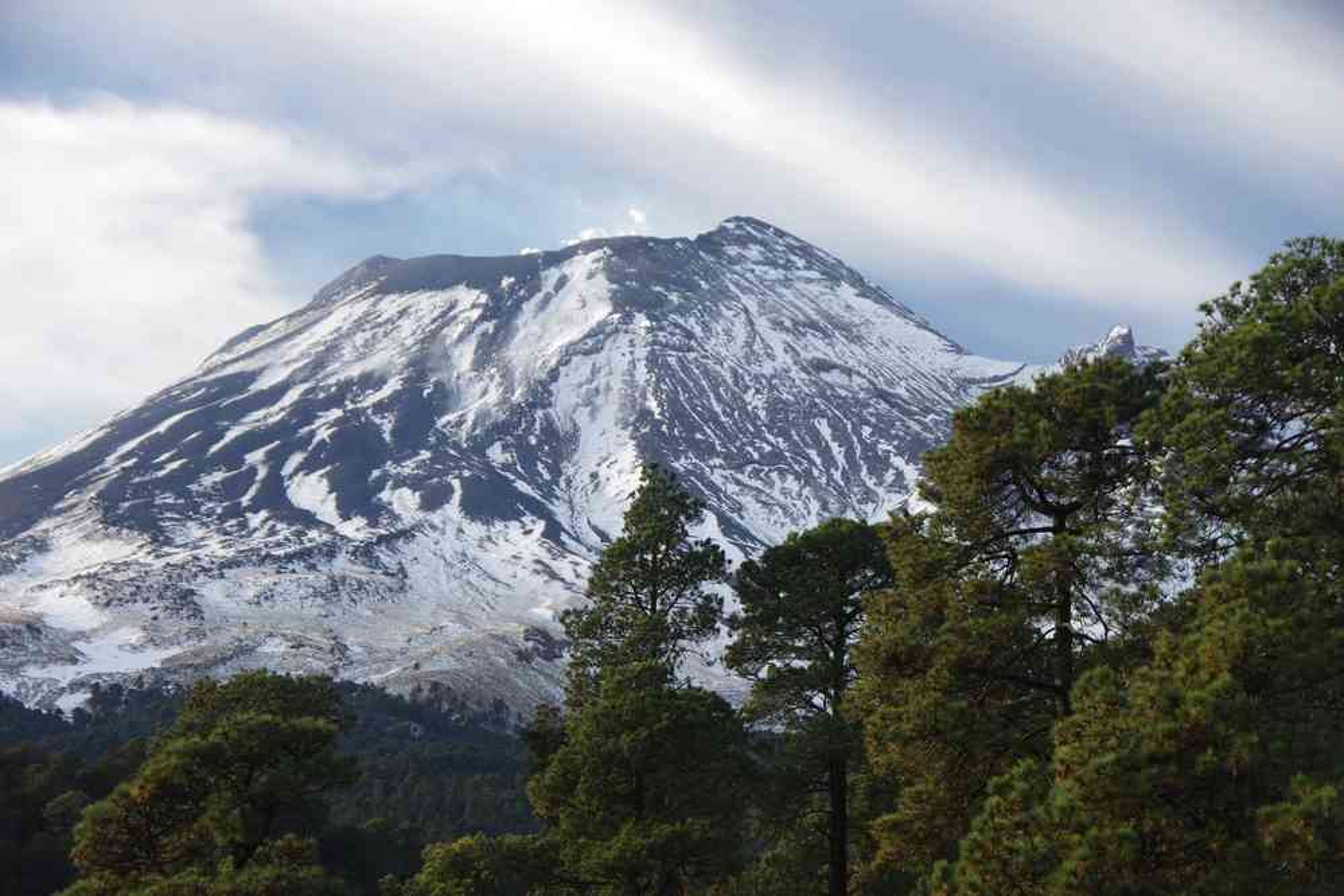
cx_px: 672
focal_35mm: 105
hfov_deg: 19.5
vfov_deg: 13.0
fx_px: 3920
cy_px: 448
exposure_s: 1/100
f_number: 8
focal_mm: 70
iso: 400
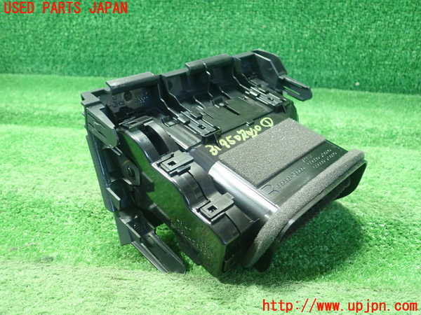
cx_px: 210
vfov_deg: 46.8
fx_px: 365
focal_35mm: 30
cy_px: 158
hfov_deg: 60.0
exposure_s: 1/80
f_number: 2.3
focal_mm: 5.5
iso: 800
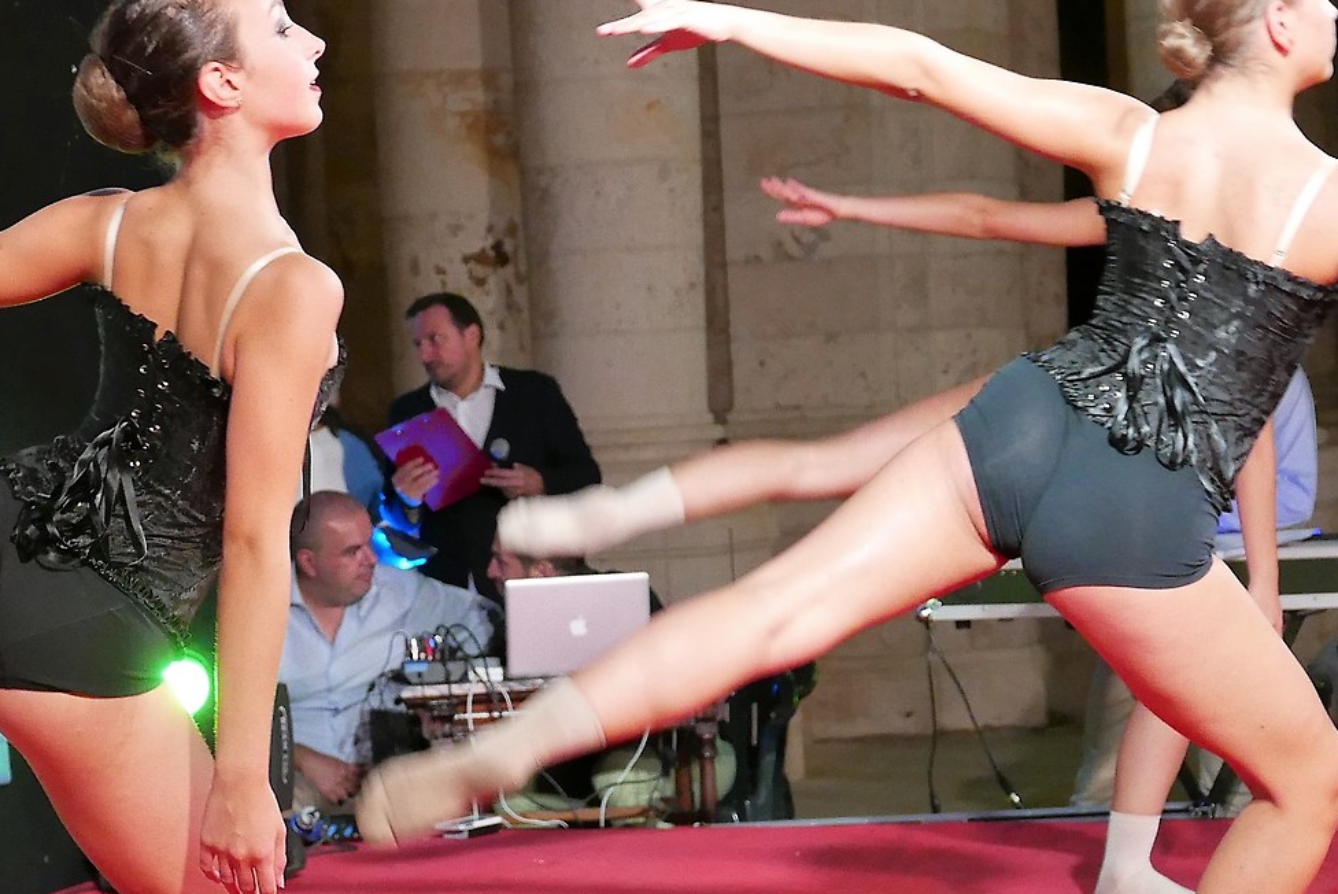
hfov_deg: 16.6
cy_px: 570
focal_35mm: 123
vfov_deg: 11.2
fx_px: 4574
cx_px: 566
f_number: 2.7
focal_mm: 22.7
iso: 1000
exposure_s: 1/100
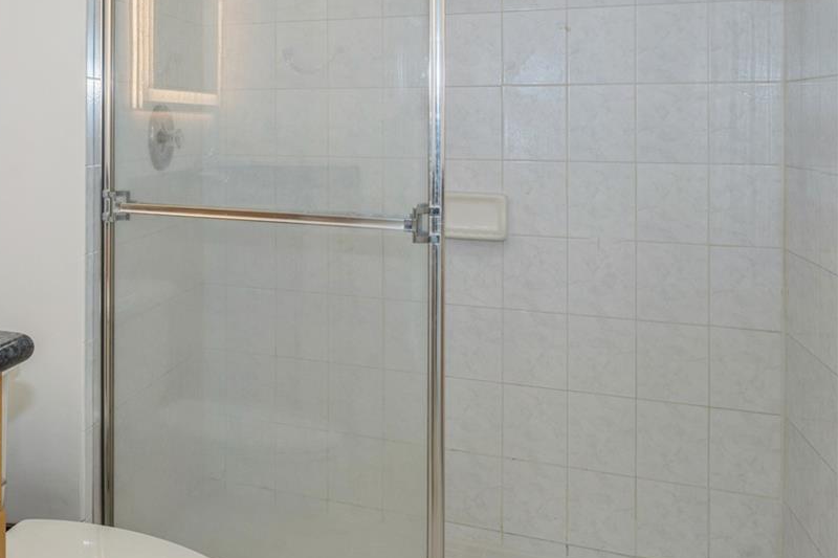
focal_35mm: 40
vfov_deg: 32.9
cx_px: 1
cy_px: 142
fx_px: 926
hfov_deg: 42.2
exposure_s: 1/30
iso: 250
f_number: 9
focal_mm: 19.9
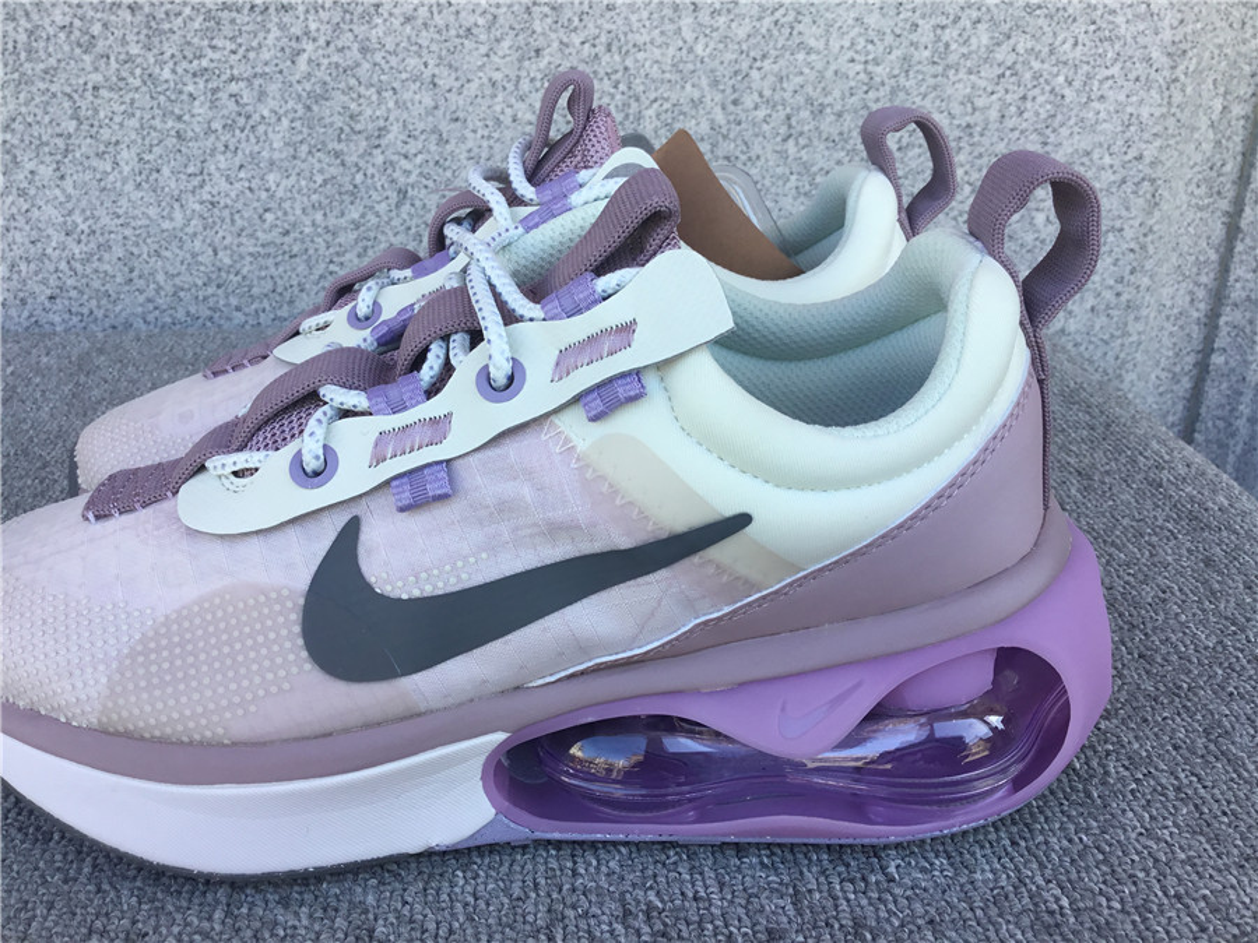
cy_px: 472
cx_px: 629
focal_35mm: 31
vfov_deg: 45.4
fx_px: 1127
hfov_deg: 58.4
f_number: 2.4
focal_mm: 3.3
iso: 25
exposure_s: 1/162
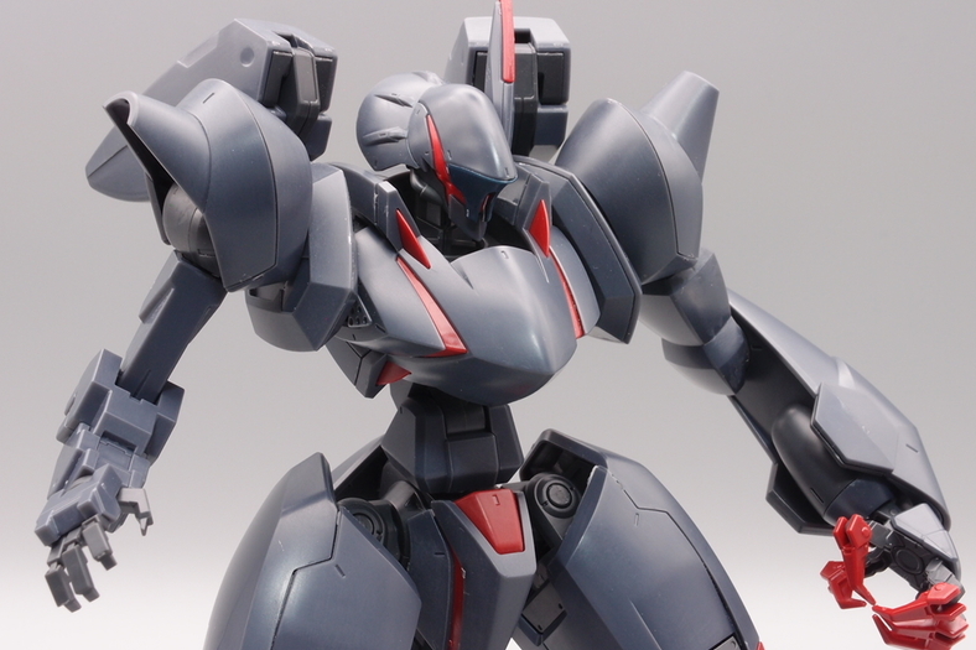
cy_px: 286
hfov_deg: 27.0
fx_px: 2033
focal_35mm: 75
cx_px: 488
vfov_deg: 18.2
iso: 100
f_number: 8
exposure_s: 1/2.5
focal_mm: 15.27
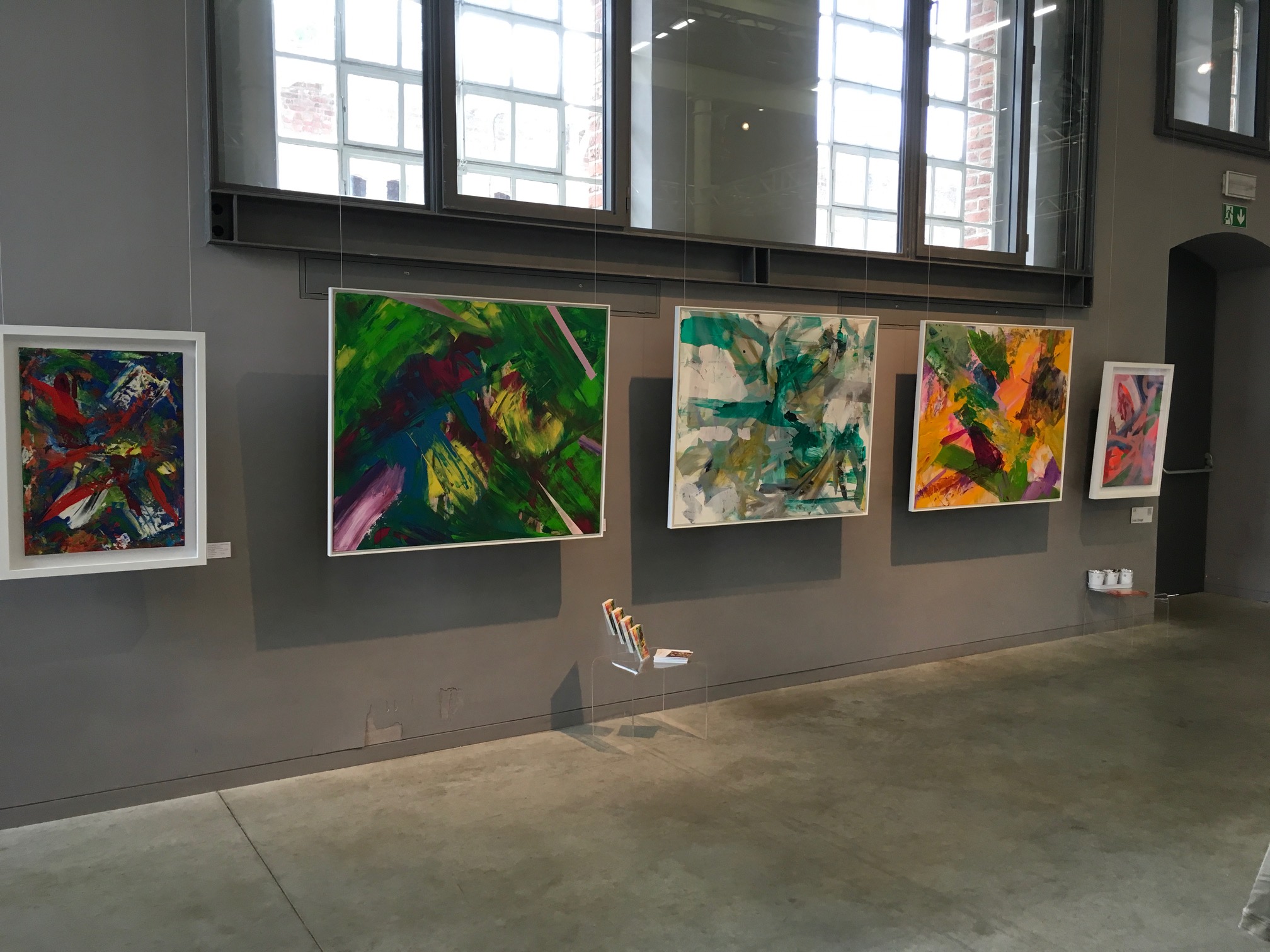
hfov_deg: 61.7
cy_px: 476
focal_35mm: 29
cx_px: 635
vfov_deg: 48.2
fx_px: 1064
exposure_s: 1/33
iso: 40
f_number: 2.2
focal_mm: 4.15
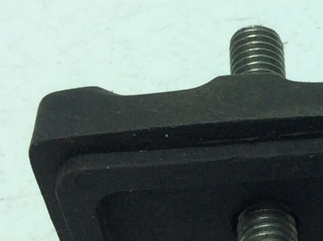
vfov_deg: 9.6
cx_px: 519
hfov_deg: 12.4
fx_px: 1398
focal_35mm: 150
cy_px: 364
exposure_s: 1/427
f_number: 2.4
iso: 32
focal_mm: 3.3
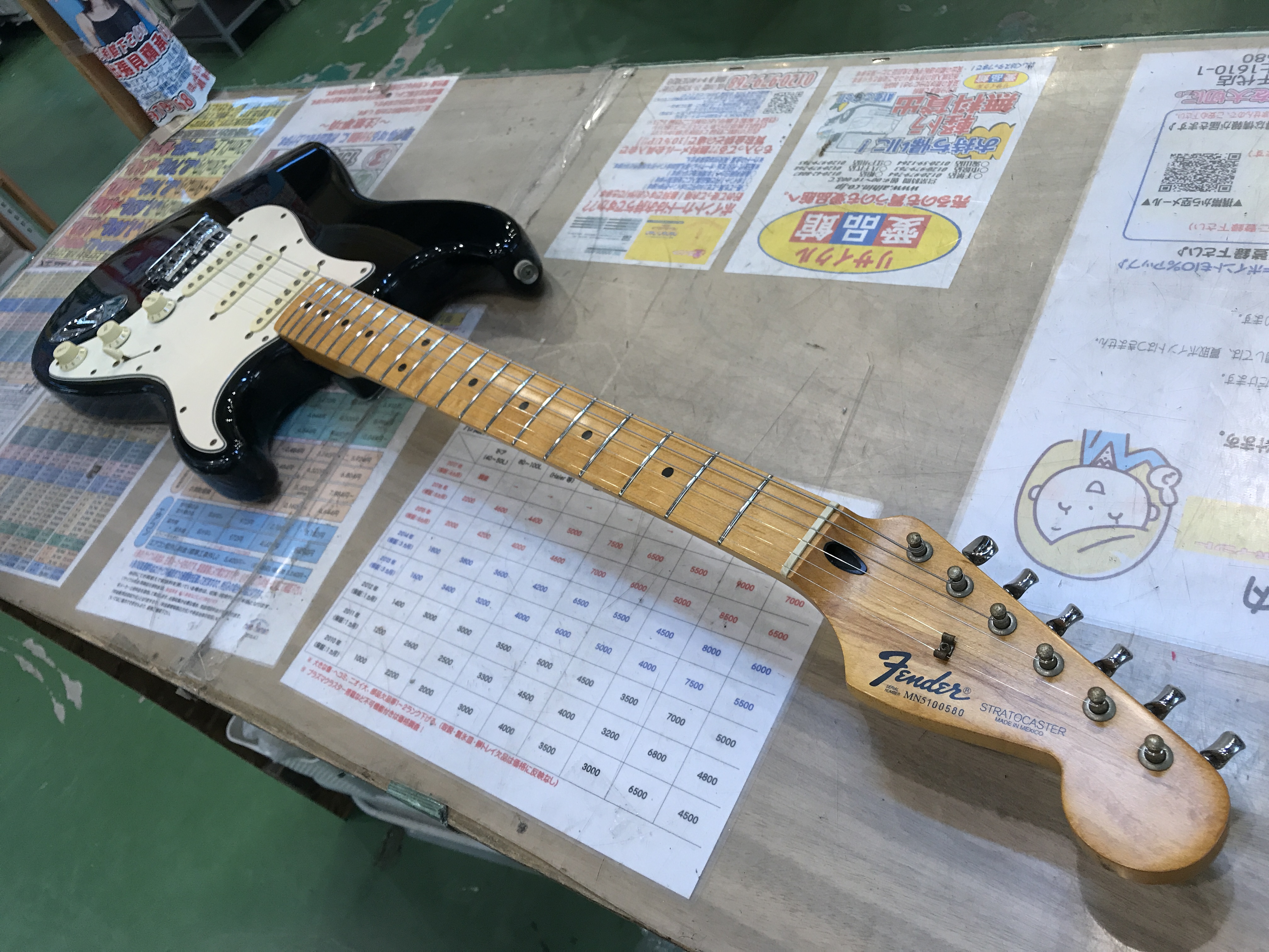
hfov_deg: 63.4
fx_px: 1026
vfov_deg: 49.7
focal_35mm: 28
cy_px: 476
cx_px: 634
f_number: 1.8
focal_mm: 3.99
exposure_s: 1/33
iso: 25
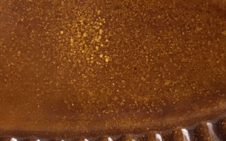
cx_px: 39
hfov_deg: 20.3
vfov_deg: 12.9
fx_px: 622
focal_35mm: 101
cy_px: 45
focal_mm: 3.3
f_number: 2.4
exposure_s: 1/33
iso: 32
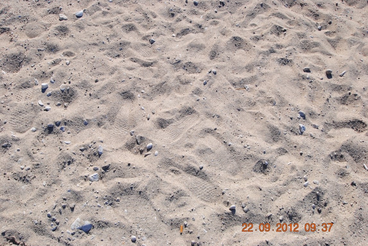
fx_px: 368
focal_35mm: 36
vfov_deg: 37.0
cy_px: 123
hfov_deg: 53.1
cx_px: 184
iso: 100
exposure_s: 1/250
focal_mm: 24
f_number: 8
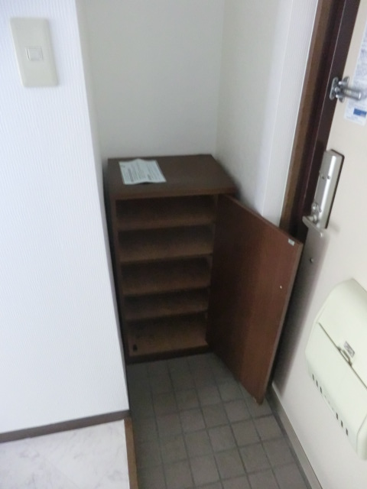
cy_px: 244
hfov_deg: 56.8
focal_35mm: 24
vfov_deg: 71.6
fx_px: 339
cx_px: 184
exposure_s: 1/15
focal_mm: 4.3
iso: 800
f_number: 3.2
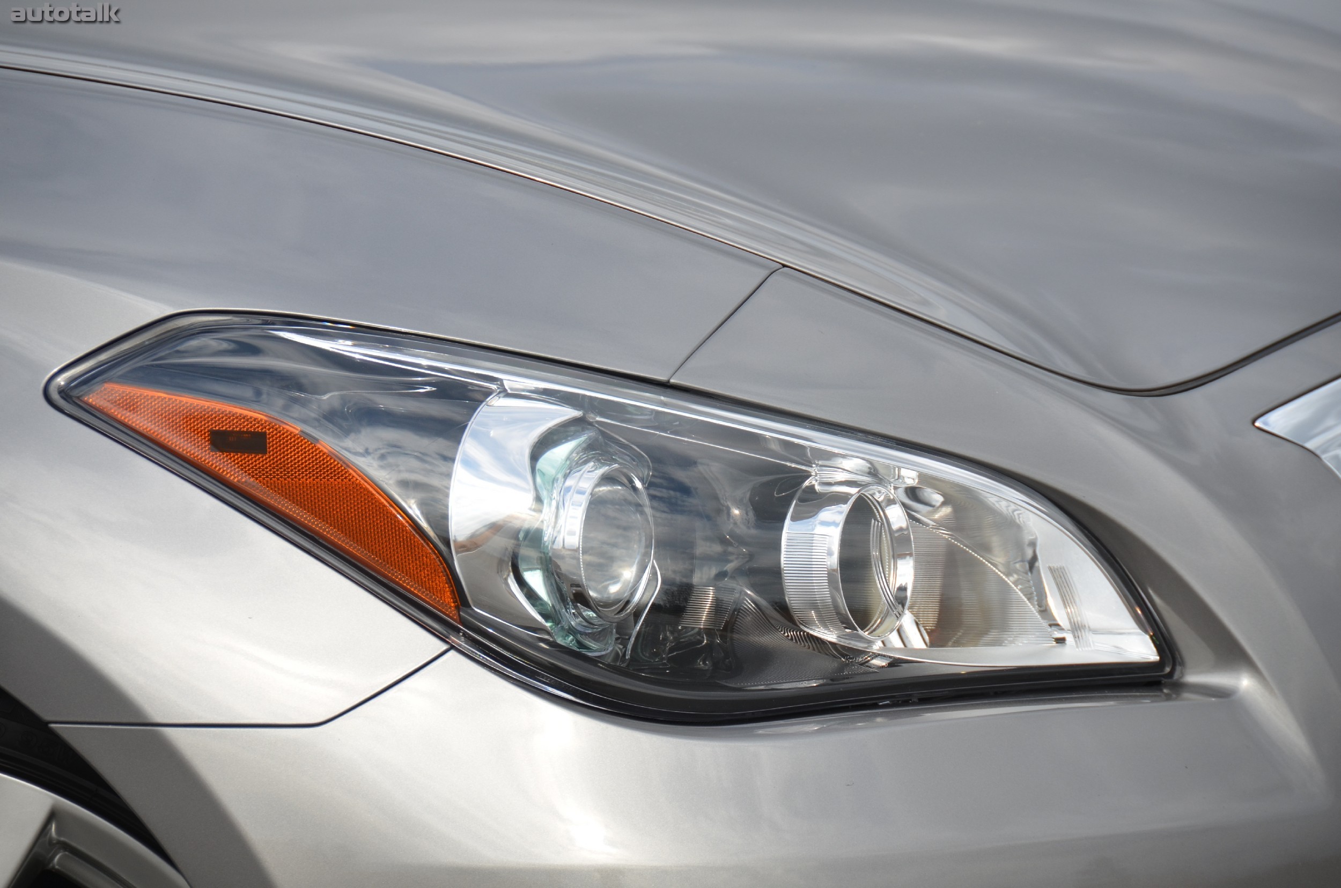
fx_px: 11152
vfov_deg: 4.6
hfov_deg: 6.9
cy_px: 444
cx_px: 670
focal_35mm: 300
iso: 200
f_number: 6.3
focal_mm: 200
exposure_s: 1/640
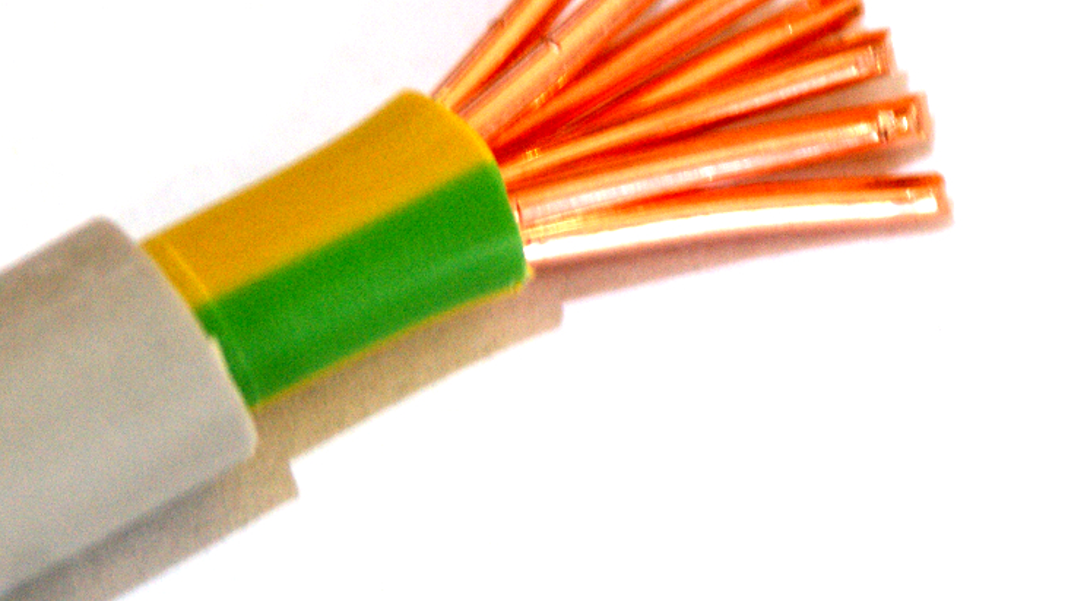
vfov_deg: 9.2
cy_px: 167
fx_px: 3738
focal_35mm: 132
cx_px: 393
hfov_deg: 16.2
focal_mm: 60
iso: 400
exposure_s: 1/30
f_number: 5.6
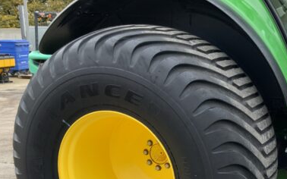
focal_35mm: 52
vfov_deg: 24.0
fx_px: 407
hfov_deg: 38.7
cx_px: 172
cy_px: 169
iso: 40
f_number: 1.8
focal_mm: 3
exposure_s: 1/122
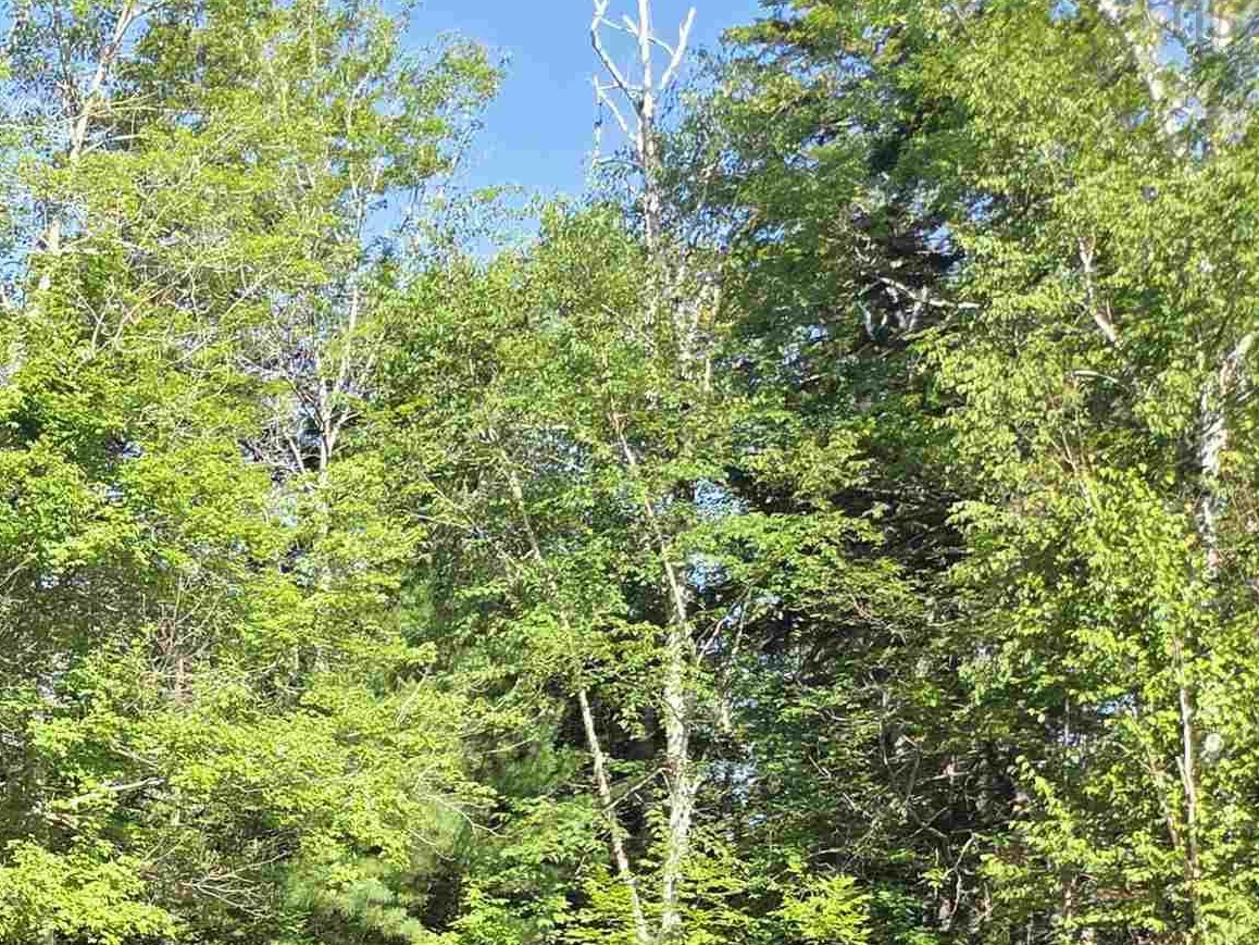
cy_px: 1211
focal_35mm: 61
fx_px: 2219
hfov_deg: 27.3
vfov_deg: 21.8
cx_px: -312
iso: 80
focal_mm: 5.4
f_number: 1.8
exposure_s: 1/1314
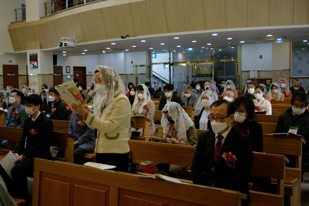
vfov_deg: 34.2
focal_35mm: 39
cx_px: 154
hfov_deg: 49.6
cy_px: 103
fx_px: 335
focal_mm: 26.25
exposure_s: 1/20
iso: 400
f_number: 4
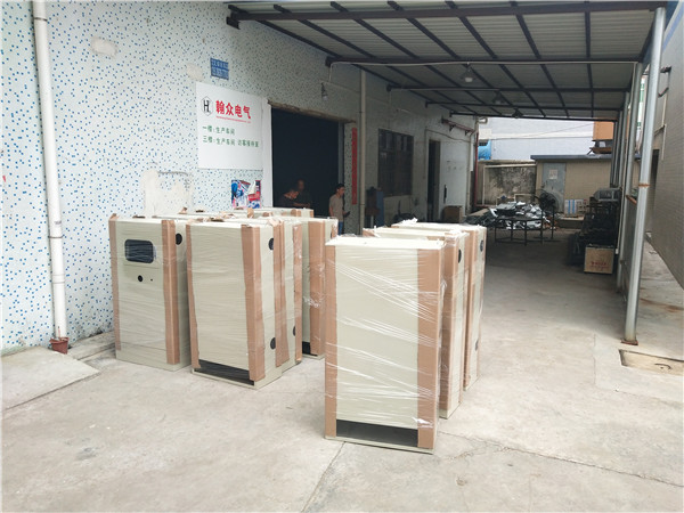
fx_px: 593
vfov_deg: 46.8
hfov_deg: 60.0
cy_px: 256
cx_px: 342
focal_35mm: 30
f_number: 1.8
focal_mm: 3.95
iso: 50
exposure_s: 1/408
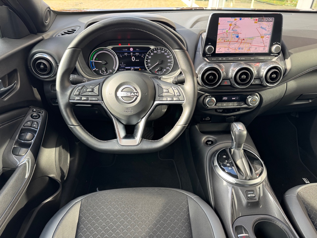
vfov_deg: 56.8
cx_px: 158
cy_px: 119
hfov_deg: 71.6
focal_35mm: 24
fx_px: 220
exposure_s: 1/111
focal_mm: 6.76
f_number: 1.78
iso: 125
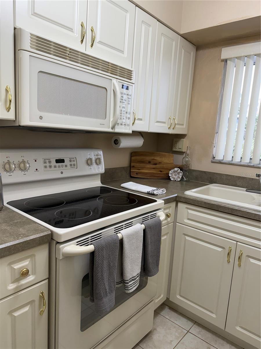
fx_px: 241
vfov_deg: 71.6
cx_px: 130
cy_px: 174
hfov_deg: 56.8
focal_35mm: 24
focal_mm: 6.76
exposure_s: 1/120
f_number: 1.78
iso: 160
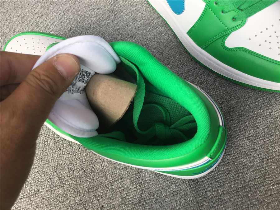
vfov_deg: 45.4
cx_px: 140
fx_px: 251
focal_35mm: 31
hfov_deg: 58.4
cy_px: 105
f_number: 2.4
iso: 25
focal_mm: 3.3
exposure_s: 1/235
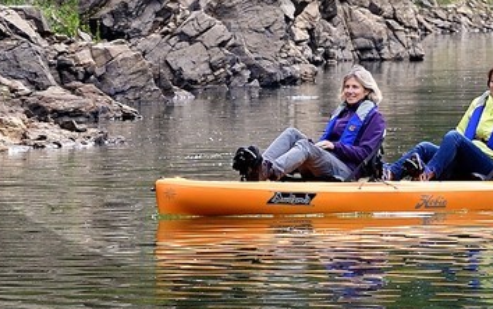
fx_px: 8352
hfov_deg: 3.4
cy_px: -221
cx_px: 292
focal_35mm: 621
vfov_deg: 2.1
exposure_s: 1/320
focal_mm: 135
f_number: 6.3
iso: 400
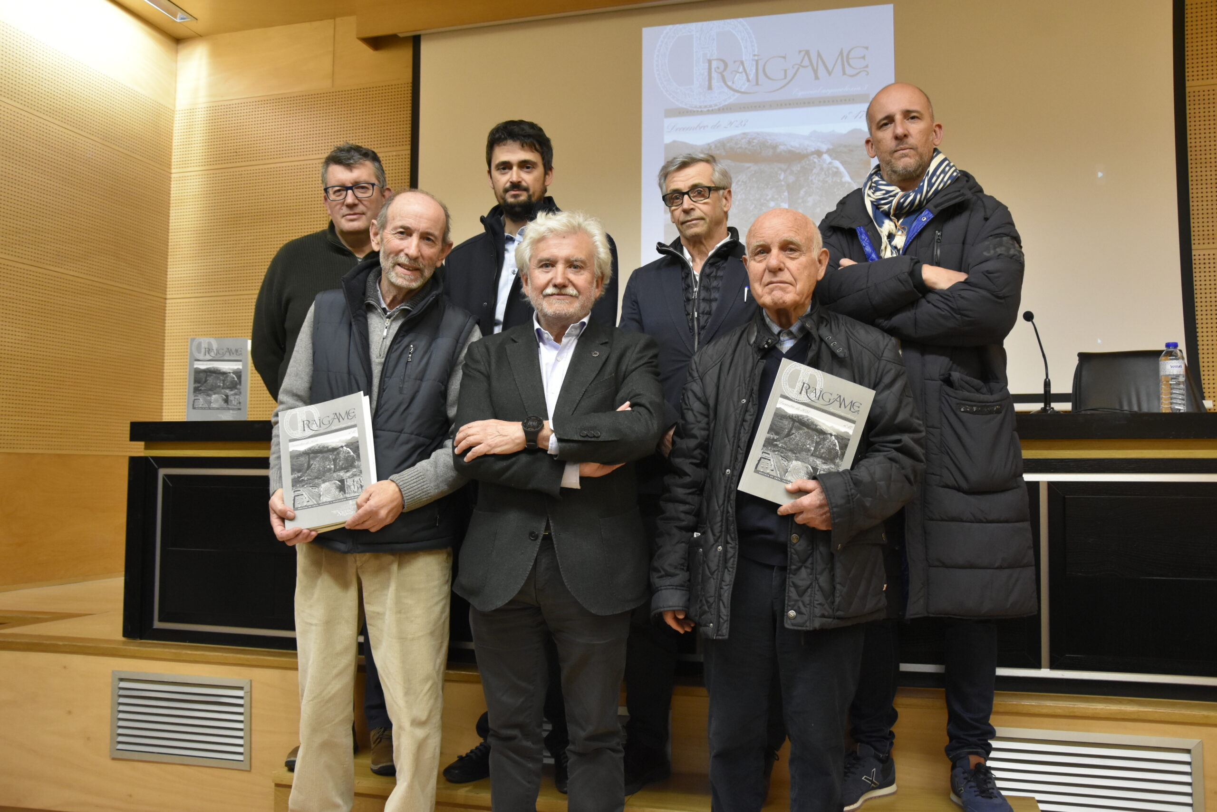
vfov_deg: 41.7
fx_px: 1065
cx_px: 608
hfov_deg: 59.5
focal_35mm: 32
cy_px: 406
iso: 2200
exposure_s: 1/60
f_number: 4
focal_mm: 21
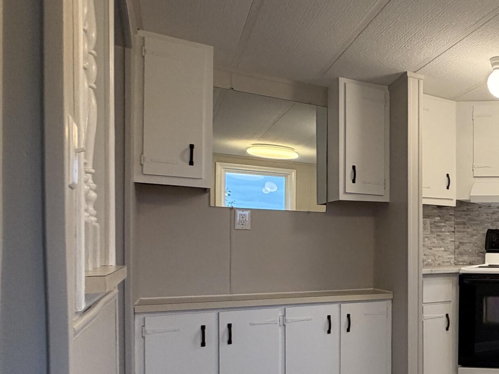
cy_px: 248
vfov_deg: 41.3
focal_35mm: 34
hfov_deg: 39.4
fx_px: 490
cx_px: 596
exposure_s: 1/120
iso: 160
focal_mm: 2.22
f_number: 2.2
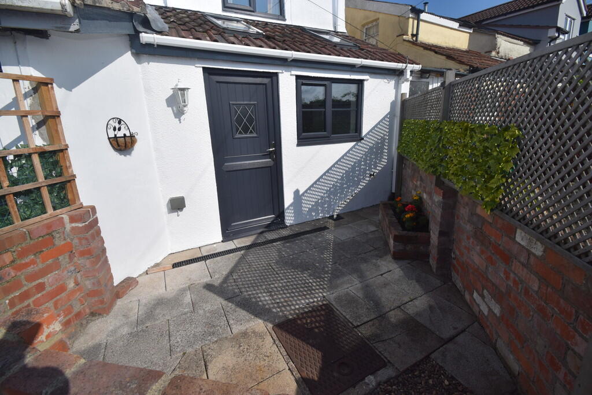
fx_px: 247
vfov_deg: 77.3
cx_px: 296
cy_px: 198
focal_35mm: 15
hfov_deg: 100.4
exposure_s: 1/500
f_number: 11
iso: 200
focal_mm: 10
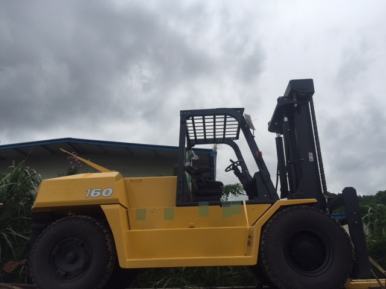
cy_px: 144
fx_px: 323
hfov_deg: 61.7
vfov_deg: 48.2
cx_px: 193
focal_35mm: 29
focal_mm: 4.15
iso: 32
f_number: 2.2
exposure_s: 1/4405
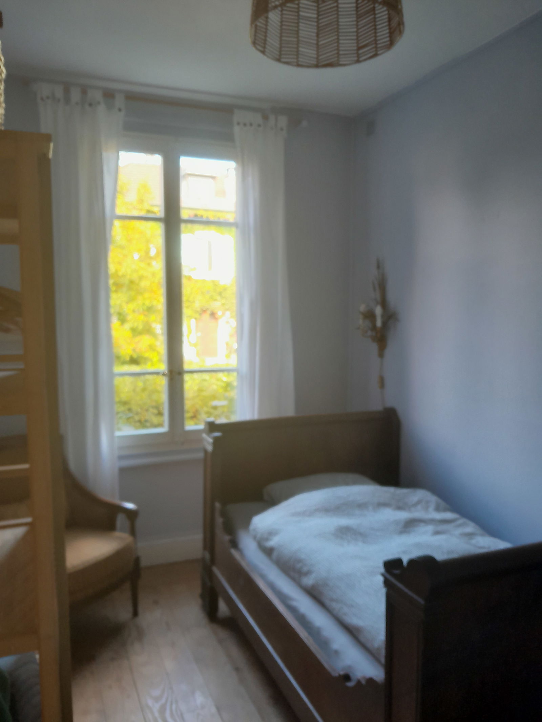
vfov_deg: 67.3
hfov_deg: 53.1
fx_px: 543
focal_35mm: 26
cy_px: 361
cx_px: 271
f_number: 1.8
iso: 80
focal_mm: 4
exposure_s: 1/50
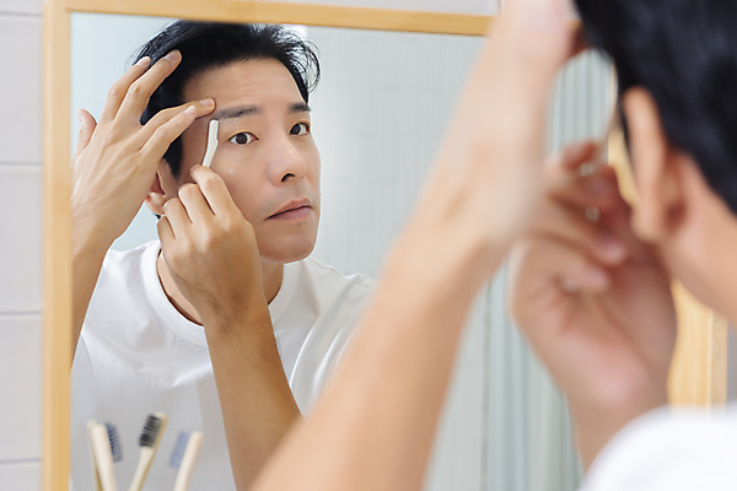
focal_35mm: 70
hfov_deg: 28.8
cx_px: 368
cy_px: 246
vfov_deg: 19.5
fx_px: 1433
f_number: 5
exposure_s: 1/100
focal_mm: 70
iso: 100
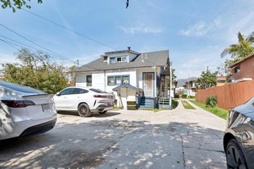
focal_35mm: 18
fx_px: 127
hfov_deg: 89.9
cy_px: 87
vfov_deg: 67.4
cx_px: 120
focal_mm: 16
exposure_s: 1/2500
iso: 400
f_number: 6.3
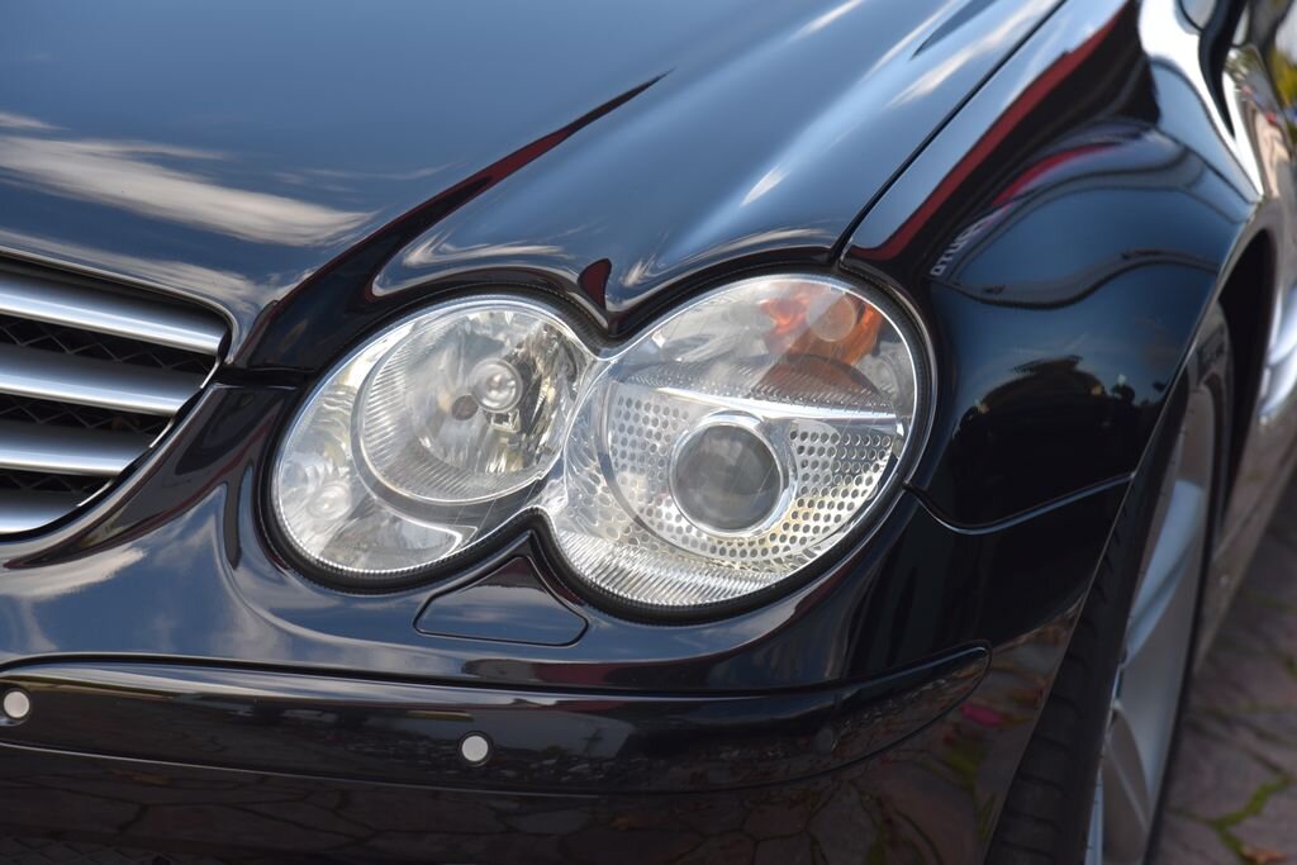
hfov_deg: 17.1
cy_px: 432
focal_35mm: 120
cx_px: 648
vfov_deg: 11.4
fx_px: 4324
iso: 500
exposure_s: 1/160
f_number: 6.3
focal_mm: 120
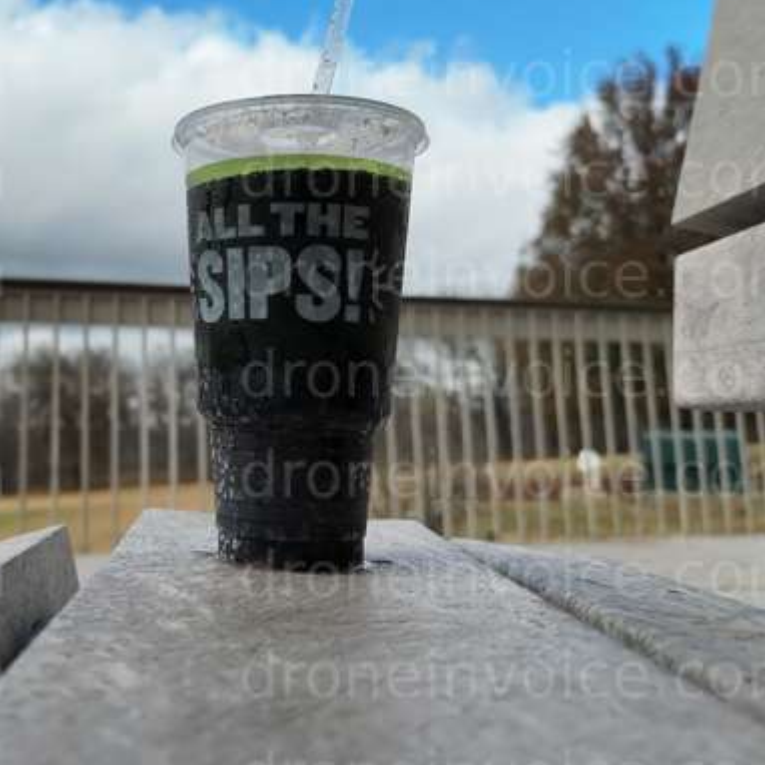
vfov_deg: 41.5
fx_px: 1000
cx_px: 158
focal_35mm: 40
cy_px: 282
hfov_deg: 40.2
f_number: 1.7
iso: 210
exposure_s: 1/3200
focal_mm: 6.72
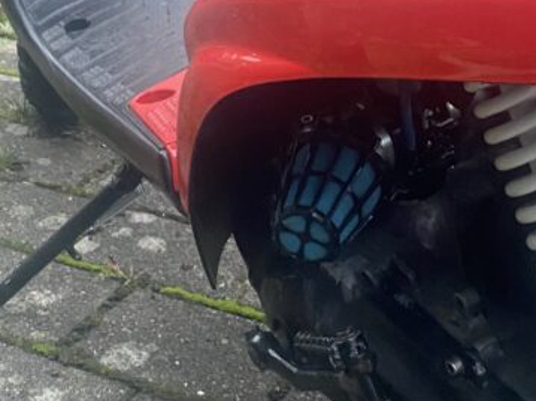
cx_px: 358
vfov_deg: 24.2
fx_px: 898
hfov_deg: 33.0
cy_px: 9
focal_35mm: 58
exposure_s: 1/40
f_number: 1.8
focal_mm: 4.25
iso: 500
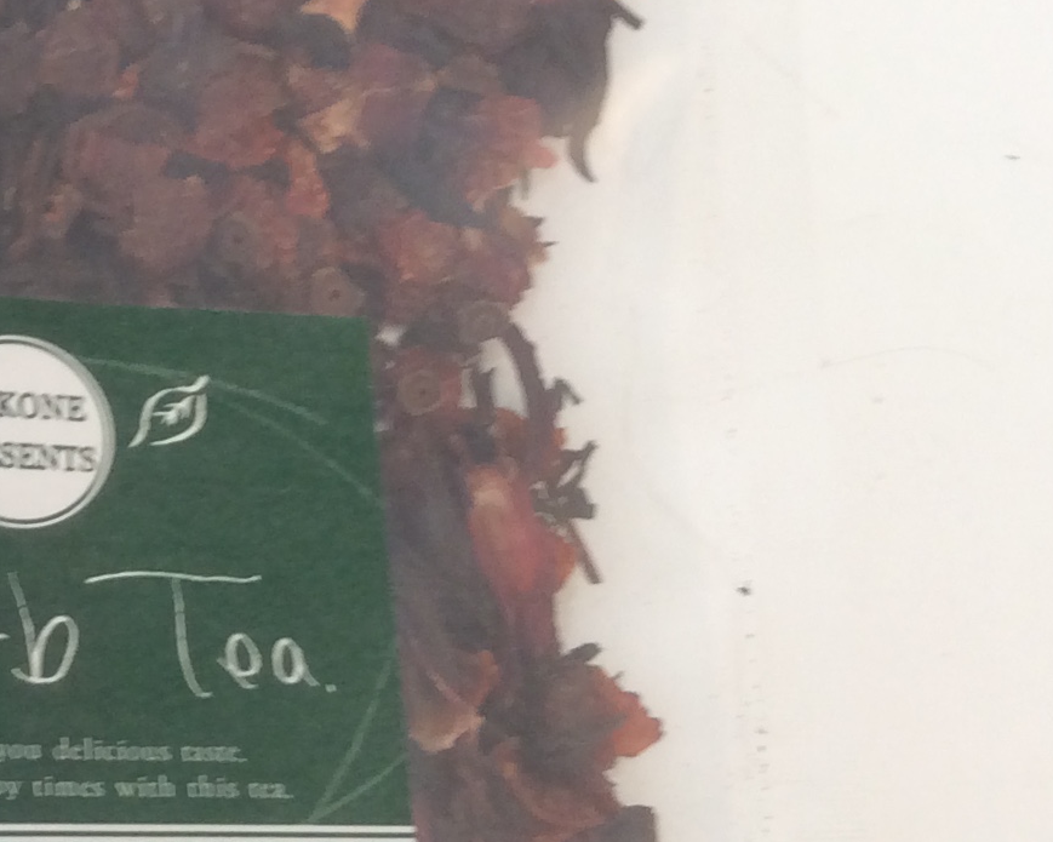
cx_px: -27
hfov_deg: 19.9
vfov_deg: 16.5
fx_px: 2898
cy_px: 344
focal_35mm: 93
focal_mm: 3.3
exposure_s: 1/24
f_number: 2.4
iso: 50
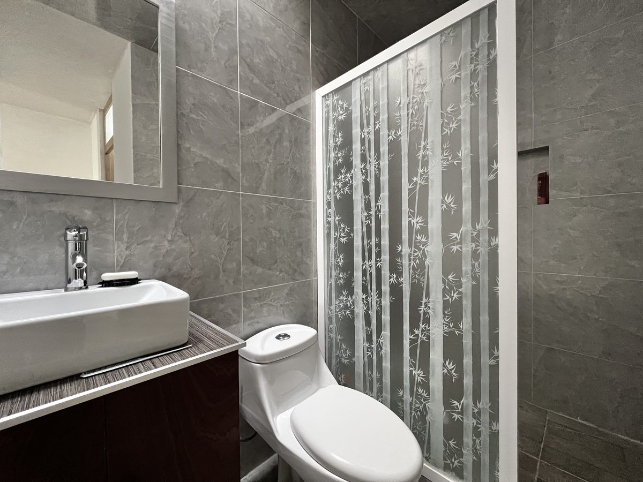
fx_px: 241
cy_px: 241
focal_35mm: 13
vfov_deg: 89.9
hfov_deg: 106.2
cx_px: 322
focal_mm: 1.57
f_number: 1.8
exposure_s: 1/60
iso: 500
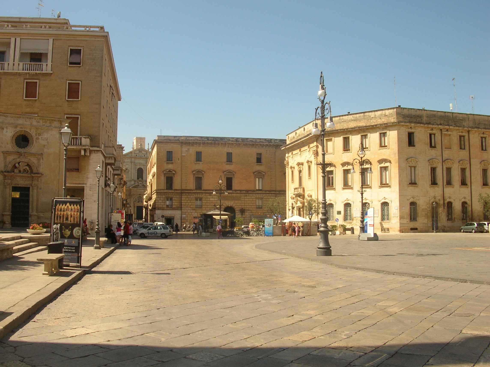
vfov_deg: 40.6
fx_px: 495
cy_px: 184
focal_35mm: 35
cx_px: 245
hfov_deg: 52.7
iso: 50
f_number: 5.6
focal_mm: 5.8
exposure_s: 1/275
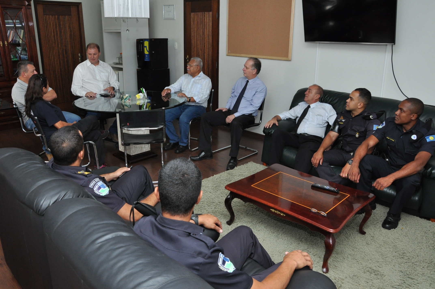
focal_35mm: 27
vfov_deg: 47.8
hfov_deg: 67.4
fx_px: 326
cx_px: 218
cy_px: 144
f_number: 7.1
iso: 1000
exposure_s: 1/200
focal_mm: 18
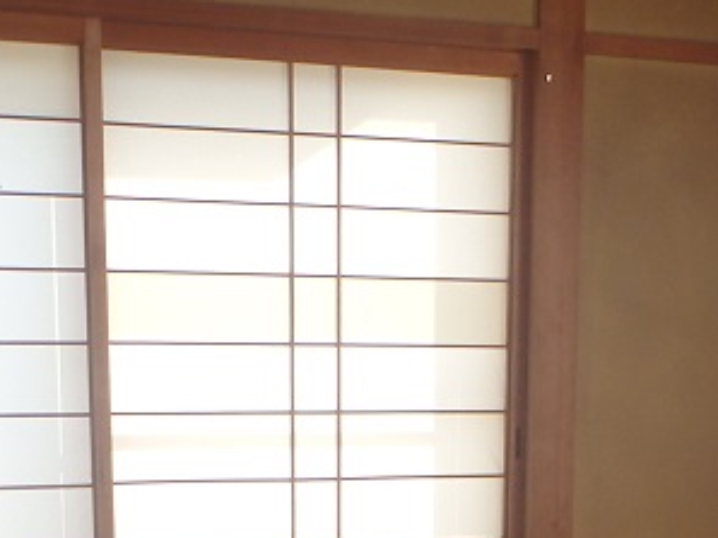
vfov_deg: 14.7
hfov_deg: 20.5
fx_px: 1948
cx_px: 648
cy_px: 777
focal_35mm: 94
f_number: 3.9
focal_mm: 5
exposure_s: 1/100
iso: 125
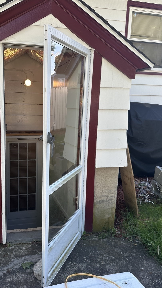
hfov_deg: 40.7
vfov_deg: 67.9
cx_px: 48
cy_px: 137
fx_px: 214
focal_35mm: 28
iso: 80
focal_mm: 6.86
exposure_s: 1/380
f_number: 1.78
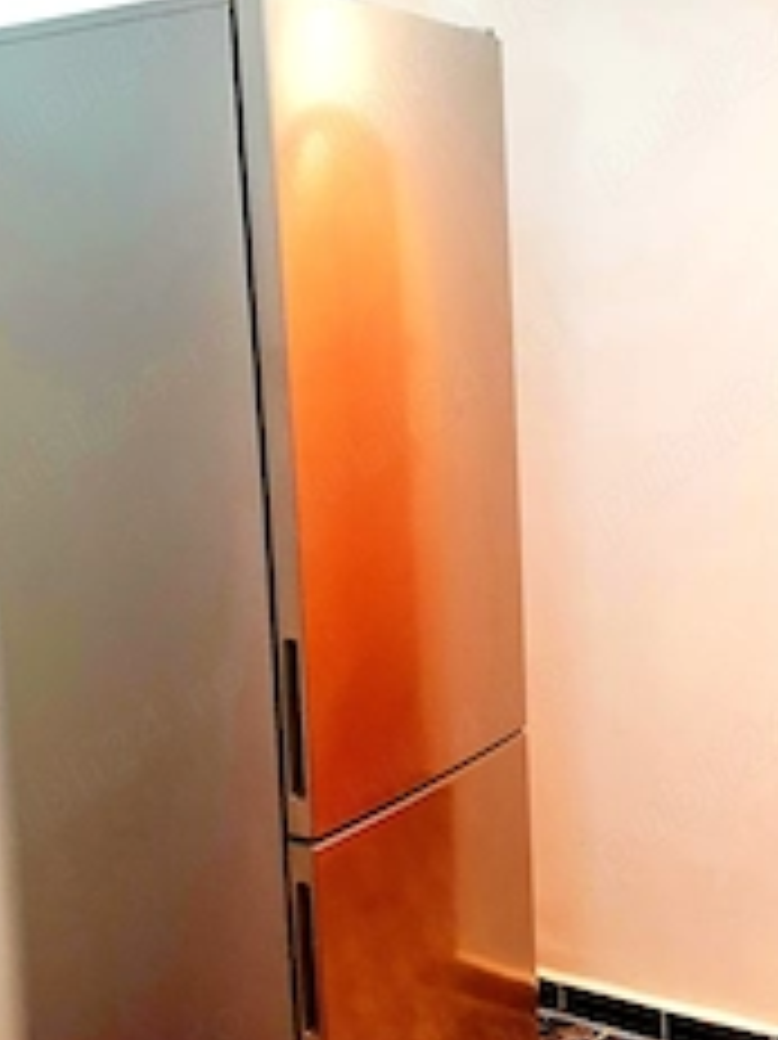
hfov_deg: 31.6
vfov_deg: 42.1
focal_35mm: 45
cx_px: 576
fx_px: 1350
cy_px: 495
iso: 320
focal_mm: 4.3
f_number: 2.4
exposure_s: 1/33
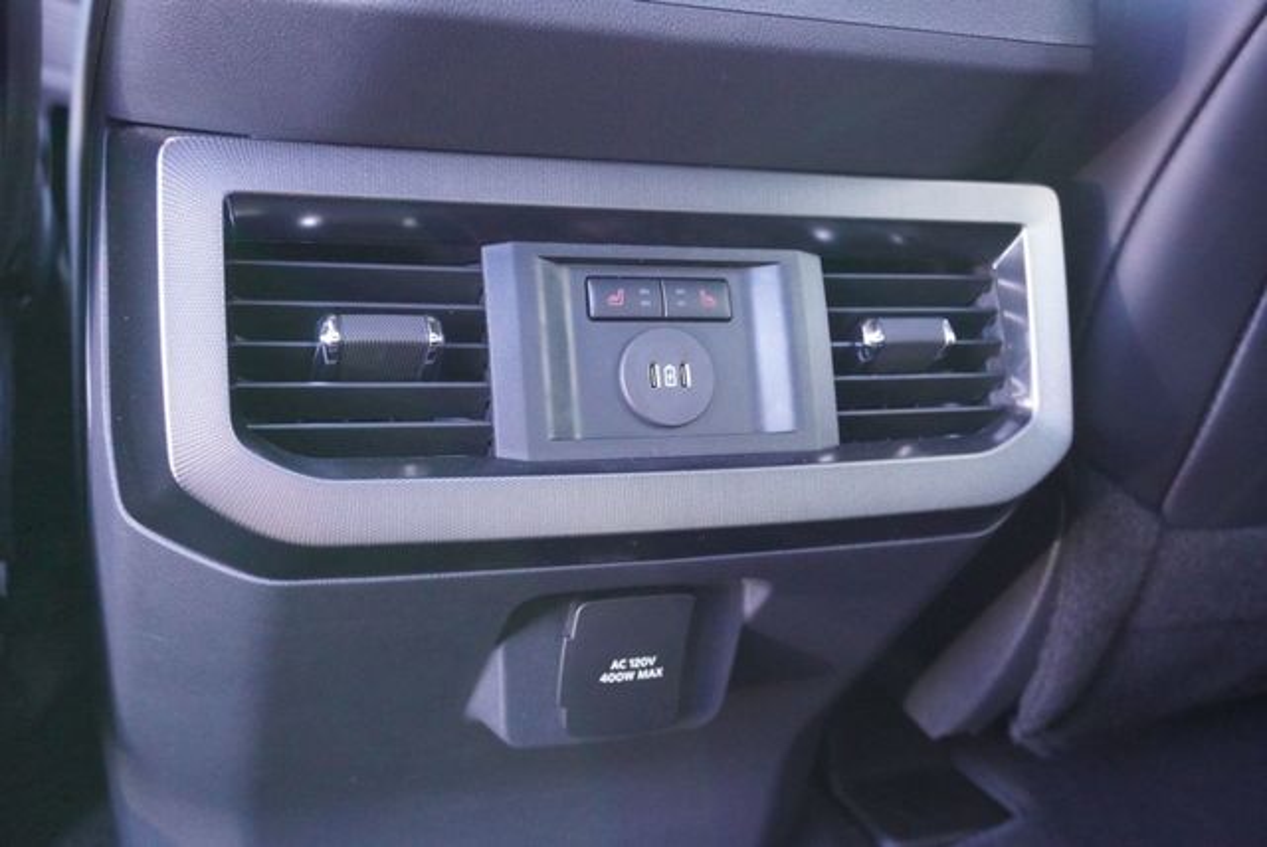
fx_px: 1268
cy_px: 424
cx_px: 634
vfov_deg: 36.9
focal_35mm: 36
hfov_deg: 53.1
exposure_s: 1/160
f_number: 4.5
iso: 5000
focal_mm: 24
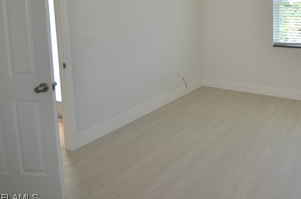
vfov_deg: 44.2
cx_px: 253
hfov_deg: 60.3
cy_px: 27
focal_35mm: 27
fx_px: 225
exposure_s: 1/80
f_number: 4.5
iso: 200
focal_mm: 10
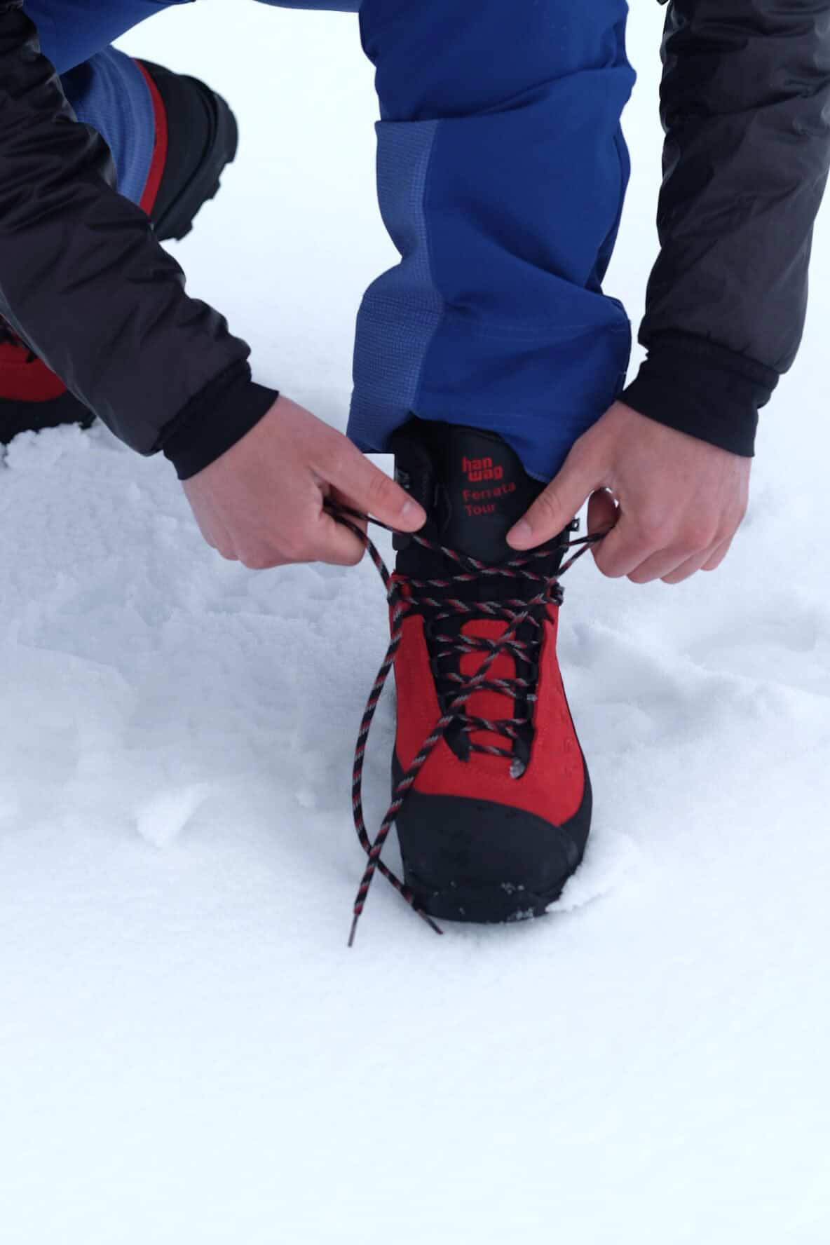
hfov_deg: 10.2
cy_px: 622
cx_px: 415
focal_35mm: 135
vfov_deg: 15.2
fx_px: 4668
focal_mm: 90
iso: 100
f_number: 4
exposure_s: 1/1000
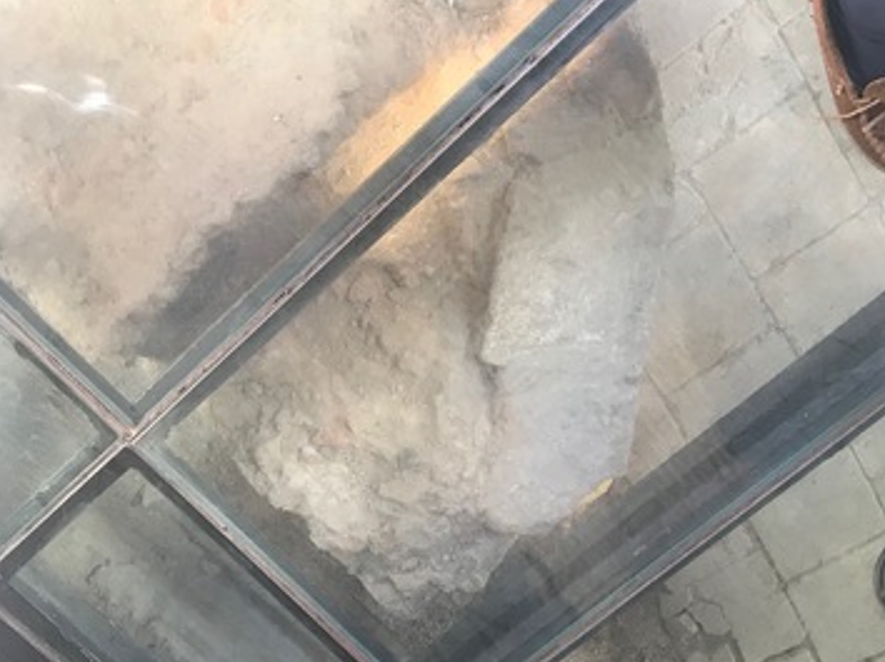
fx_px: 971
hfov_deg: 49.0
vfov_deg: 37.4
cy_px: 425
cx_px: 438
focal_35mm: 38
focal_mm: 3.99
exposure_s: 1/25
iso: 32
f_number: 1.8
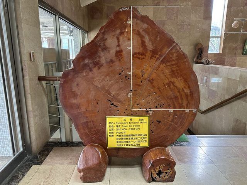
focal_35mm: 24
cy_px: 92
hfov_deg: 71.6
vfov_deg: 56.8
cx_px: 124
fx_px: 171
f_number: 1.78
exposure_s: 1/60
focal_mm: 6.86
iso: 500
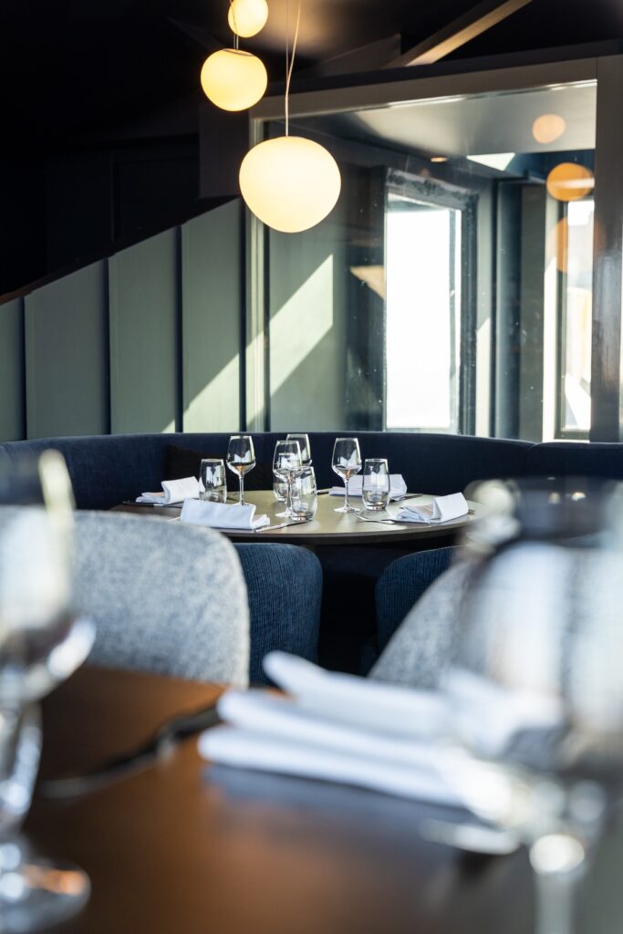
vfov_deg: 39.0
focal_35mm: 51
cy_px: 467
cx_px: 312
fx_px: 1318
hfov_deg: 26.6
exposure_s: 1/50
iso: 800
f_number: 4
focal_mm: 50.8
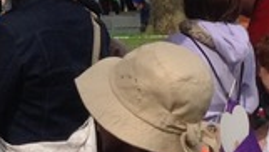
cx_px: -115
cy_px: 1
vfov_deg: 6.1
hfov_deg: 10.5
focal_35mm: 198
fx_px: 1414
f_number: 2.4
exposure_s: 1/1681
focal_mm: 4.28
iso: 50
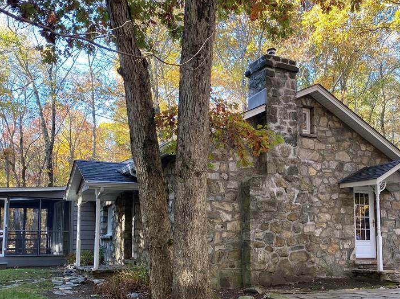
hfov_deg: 48.9
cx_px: 216
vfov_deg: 37.2
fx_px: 439
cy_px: 203
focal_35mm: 38
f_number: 1.8
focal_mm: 4.25
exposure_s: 1/121
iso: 64
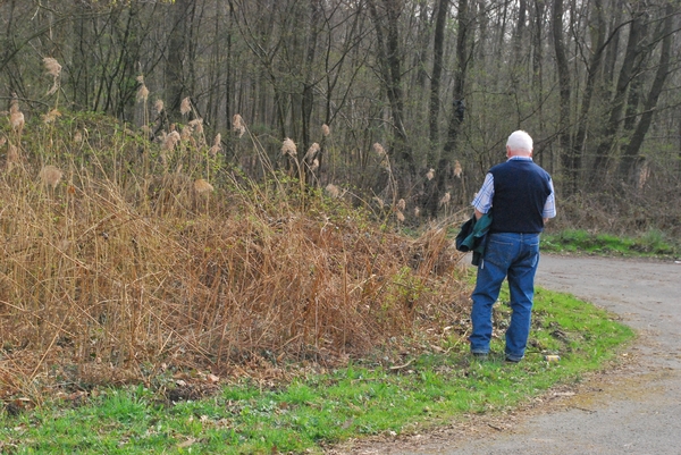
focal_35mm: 72
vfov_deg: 19.0
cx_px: 340
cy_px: 228
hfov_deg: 28.1
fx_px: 1363
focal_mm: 48
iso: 1600
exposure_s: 1/500
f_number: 11
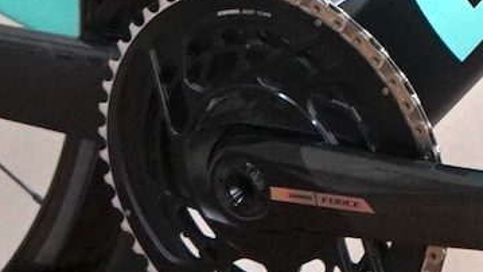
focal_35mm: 288
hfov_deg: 7.3
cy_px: -531
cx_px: 803
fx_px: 3689
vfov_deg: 4.1
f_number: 4.5
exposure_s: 1/160
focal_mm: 43
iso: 1250
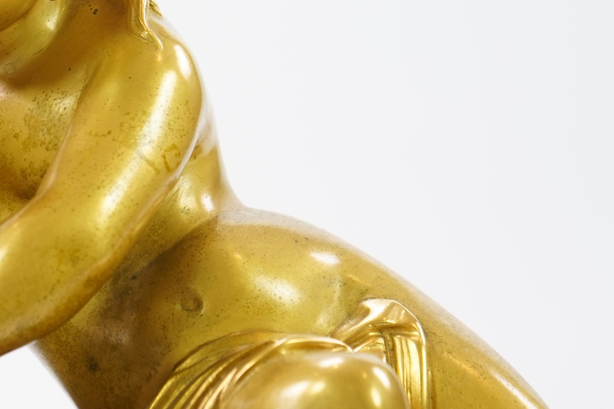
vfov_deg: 11.0
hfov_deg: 16.0
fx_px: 2114
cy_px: 166
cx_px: -70
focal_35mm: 124
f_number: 4.5
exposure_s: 1/100
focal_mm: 42
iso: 640
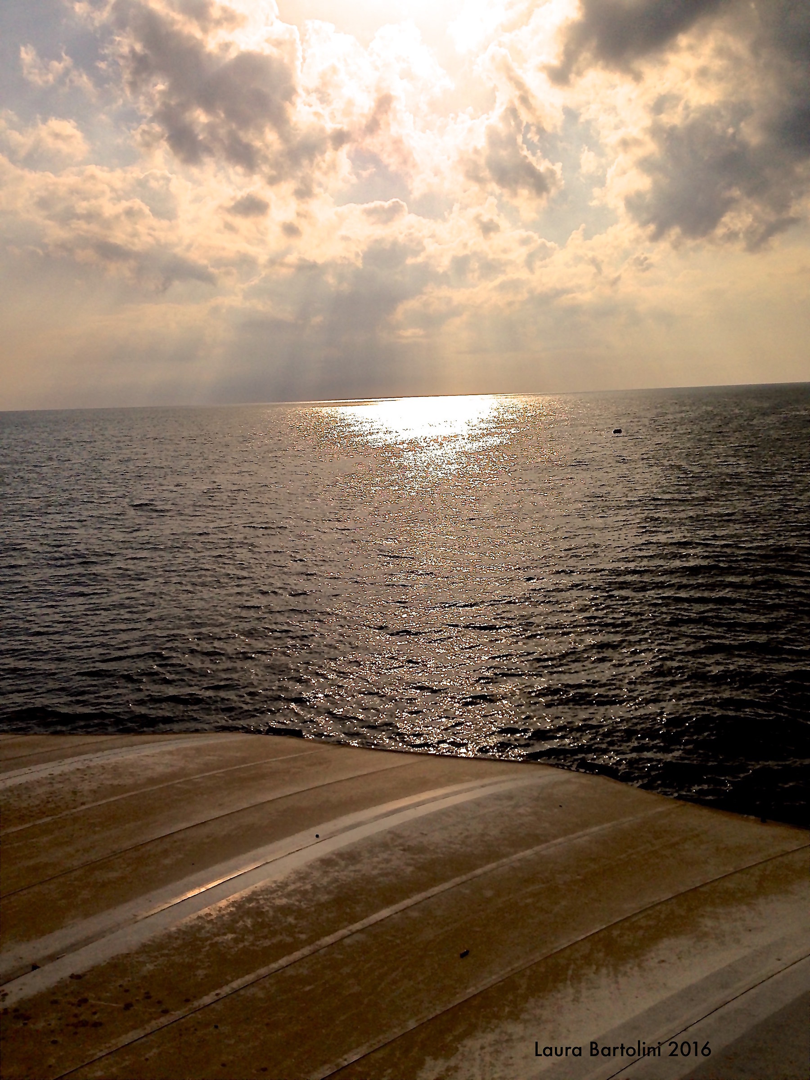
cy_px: 540
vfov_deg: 55.4
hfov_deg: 42.9
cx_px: 405
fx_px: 1030
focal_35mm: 33
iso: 64
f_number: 2.4
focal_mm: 4.12
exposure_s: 1/13699
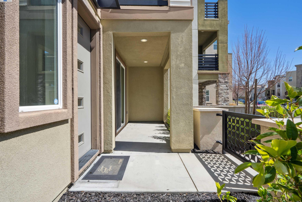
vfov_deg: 73.7
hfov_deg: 96.7
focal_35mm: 16
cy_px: 101
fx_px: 134
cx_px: 151
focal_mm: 16
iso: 200
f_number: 11
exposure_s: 1/200
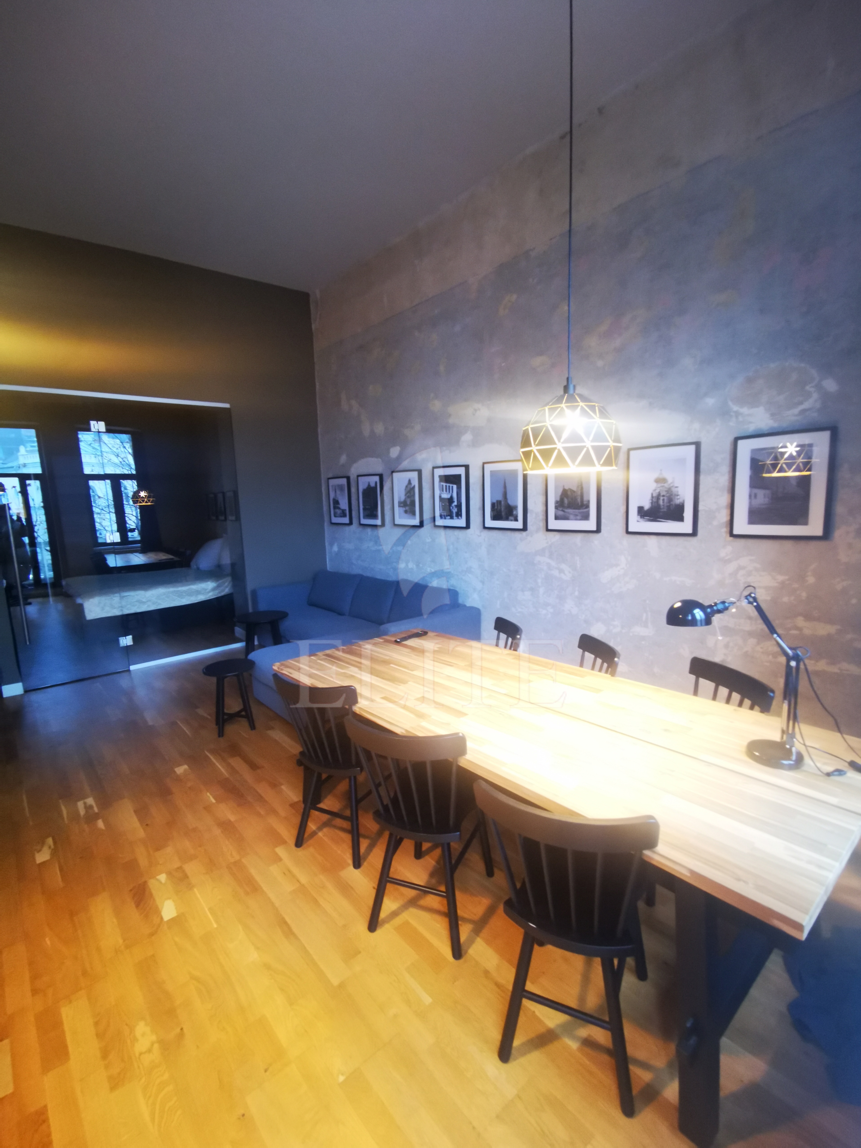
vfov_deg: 94.5
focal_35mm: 16
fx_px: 531
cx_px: 430
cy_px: 574
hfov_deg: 78.1
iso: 640
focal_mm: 2.35
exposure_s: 1/20
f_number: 2.2
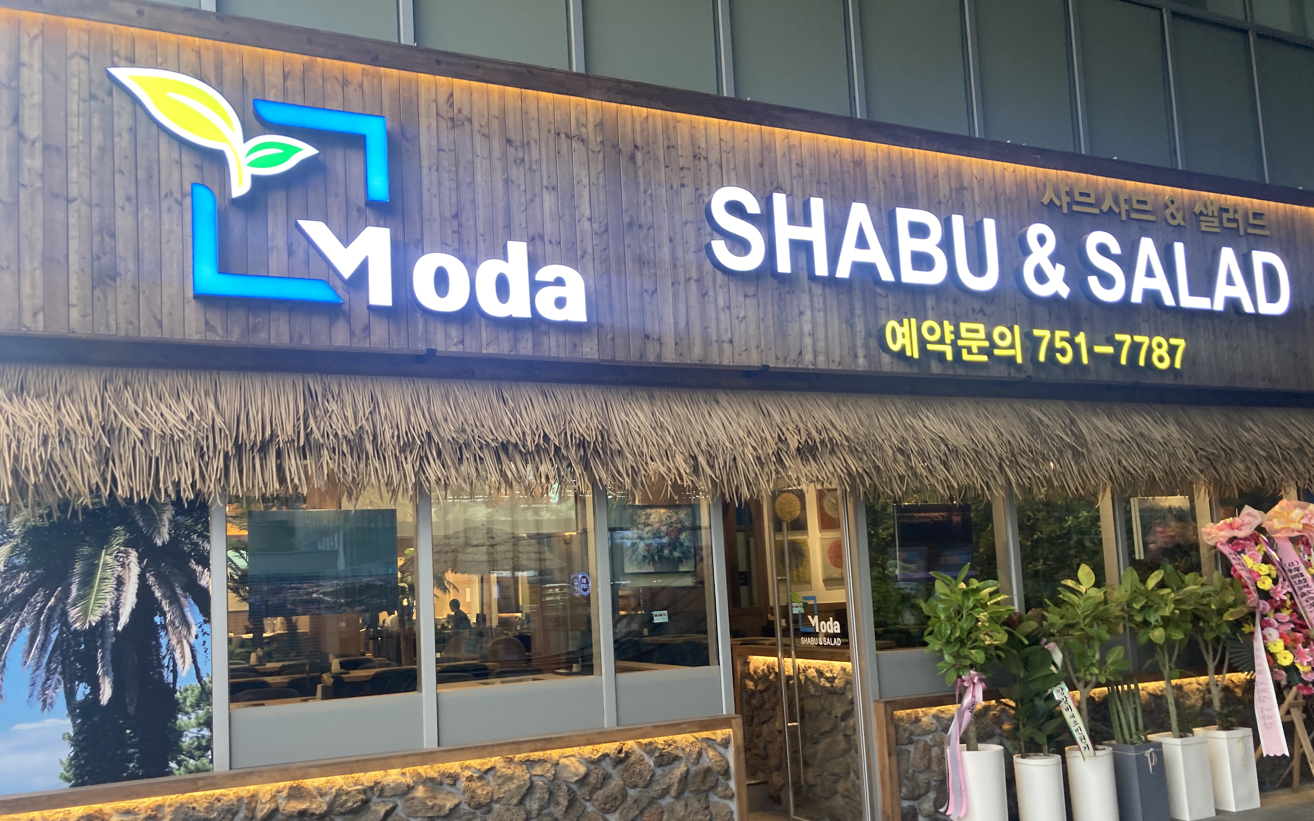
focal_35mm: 30
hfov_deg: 62.9
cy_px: 495
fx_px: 1074
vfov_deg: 41.6
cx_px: 659
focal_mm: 3.99
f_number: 1.8
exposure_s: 1/60
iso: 64
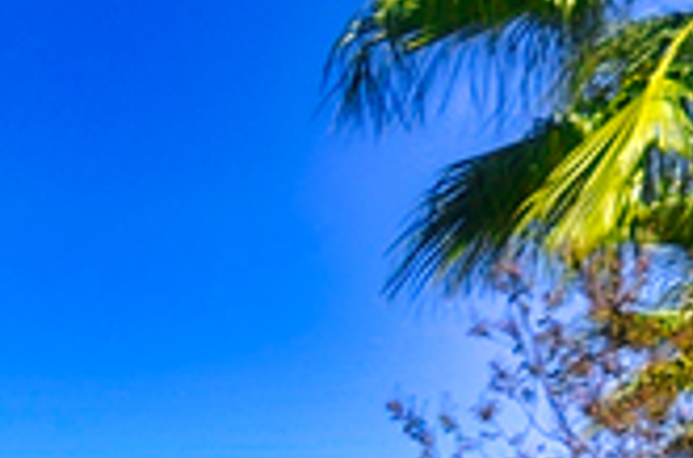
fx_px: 1267
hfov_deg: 21.2
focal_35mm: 66
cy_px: 828
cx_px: -536
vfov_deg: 16.9
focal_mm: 10
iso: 100
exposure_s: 1/250
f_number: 8
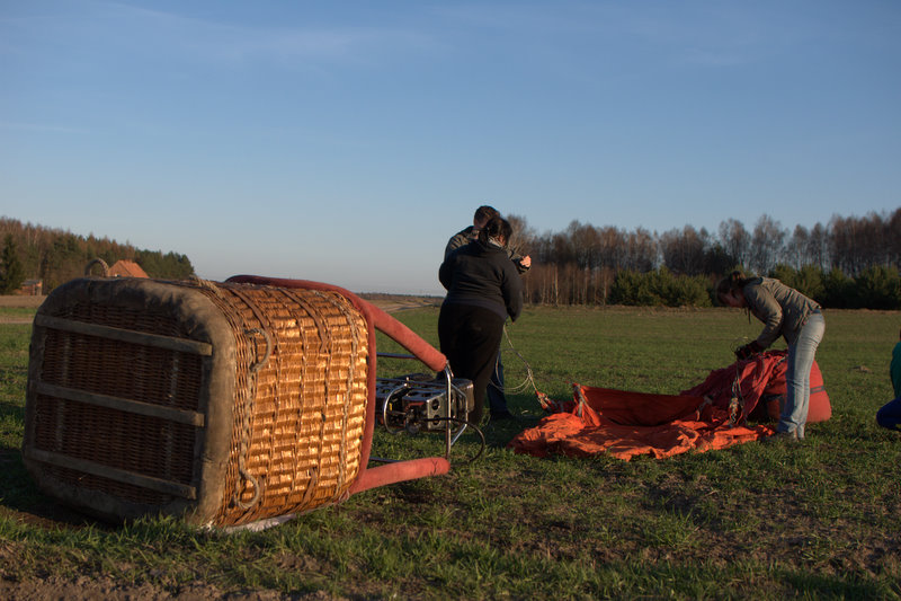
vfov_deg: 25.7
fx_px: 1314
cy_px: 300
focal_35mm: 52
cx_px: 450
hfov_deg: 37.9
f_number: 4
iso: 200
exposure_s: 1/1250
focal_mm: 35
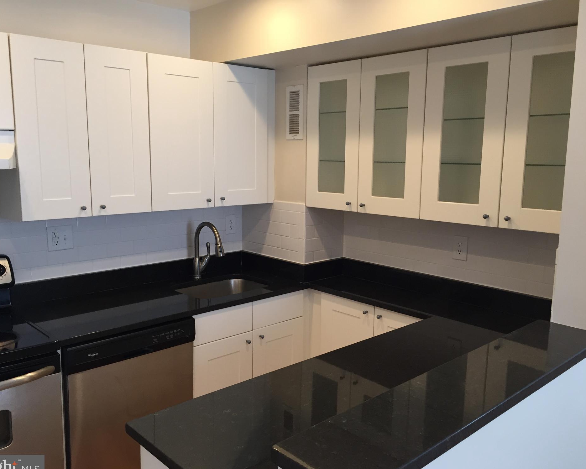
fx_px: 538
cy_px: 240
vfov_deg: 47.1
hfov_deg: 57.2
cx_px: 287
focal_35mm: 31
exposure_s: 1/30
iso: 40
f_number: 2.2
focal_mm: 4.15
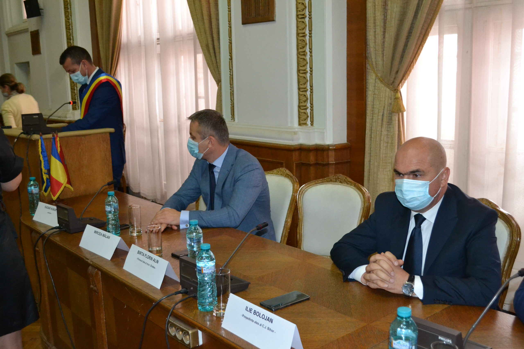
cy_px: 174
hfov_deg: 53.1
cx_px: 262
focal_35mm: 36
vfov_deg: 36.9
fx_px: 524
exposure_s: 1/60
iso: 2800
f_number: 4
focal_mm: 24
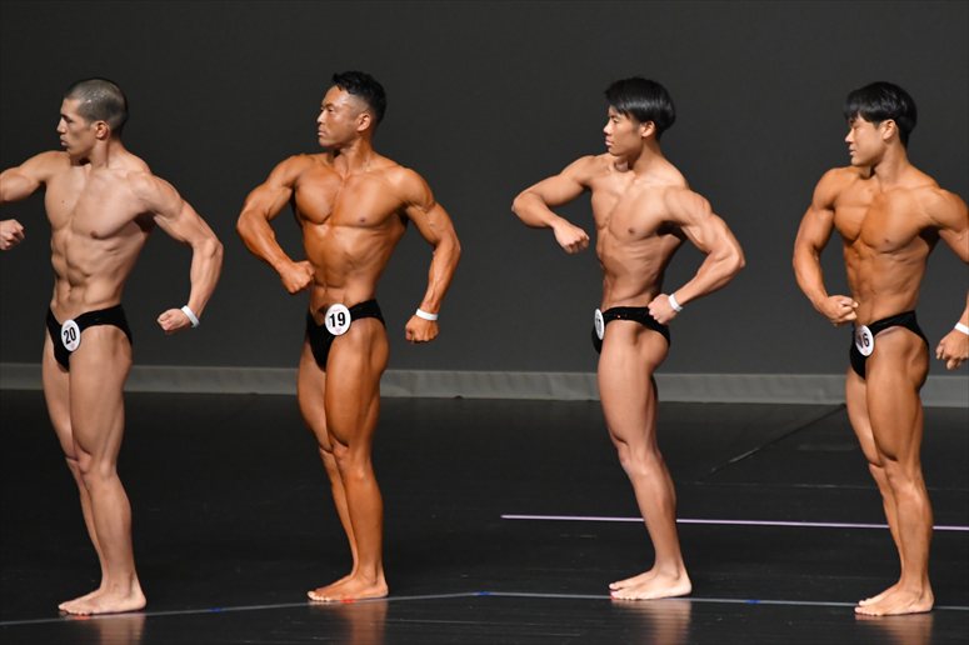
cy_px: 322
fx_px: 9282
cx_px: 484
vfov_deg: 4.0
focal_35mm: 345
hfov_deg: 6.0
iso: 4000
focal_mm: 230
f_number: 5.6
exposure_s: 1/400
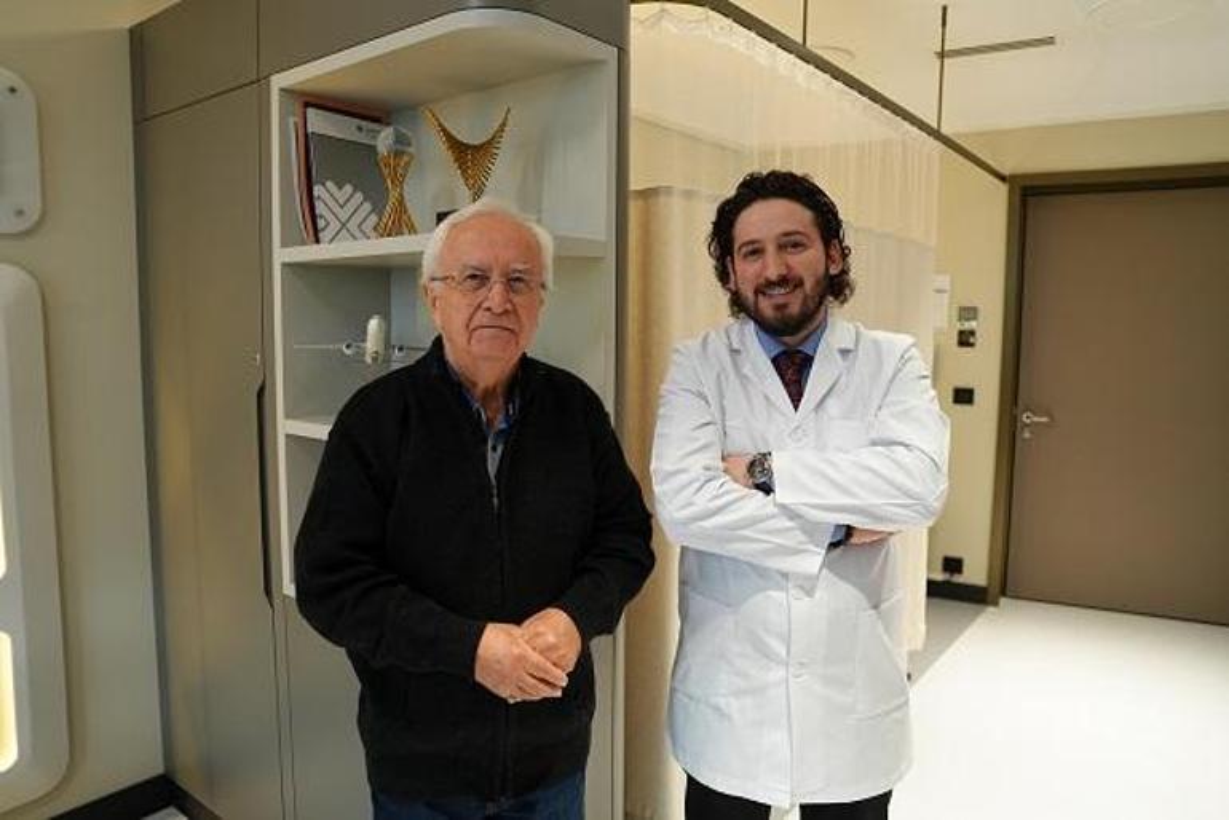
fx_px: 820
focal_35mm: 24
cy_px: 410
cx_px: 614
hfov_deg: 73.7
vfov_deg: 53.2
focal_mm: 24
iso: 800
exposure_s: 1/100
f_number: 2.8
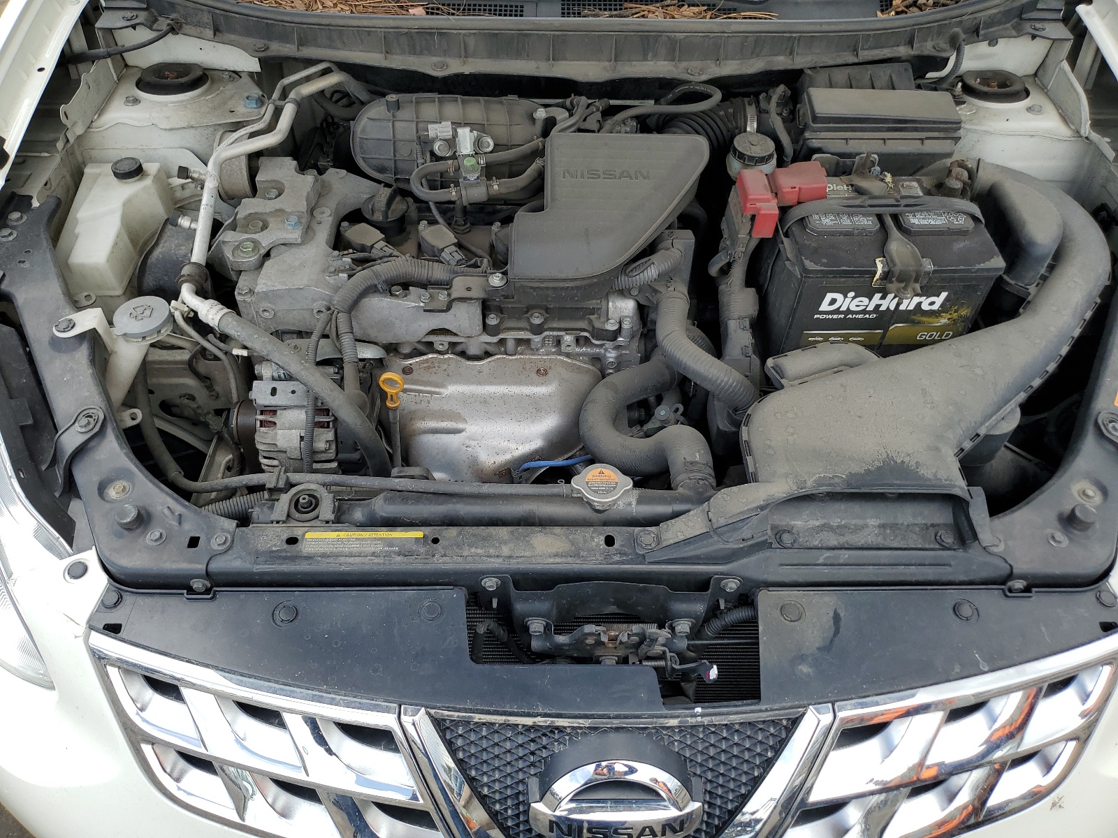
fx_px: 840
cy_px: 419
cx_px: 559
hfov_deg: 67.3
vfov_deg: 53.1
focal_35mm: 26
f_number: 1.5
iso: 50
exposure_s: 1/833
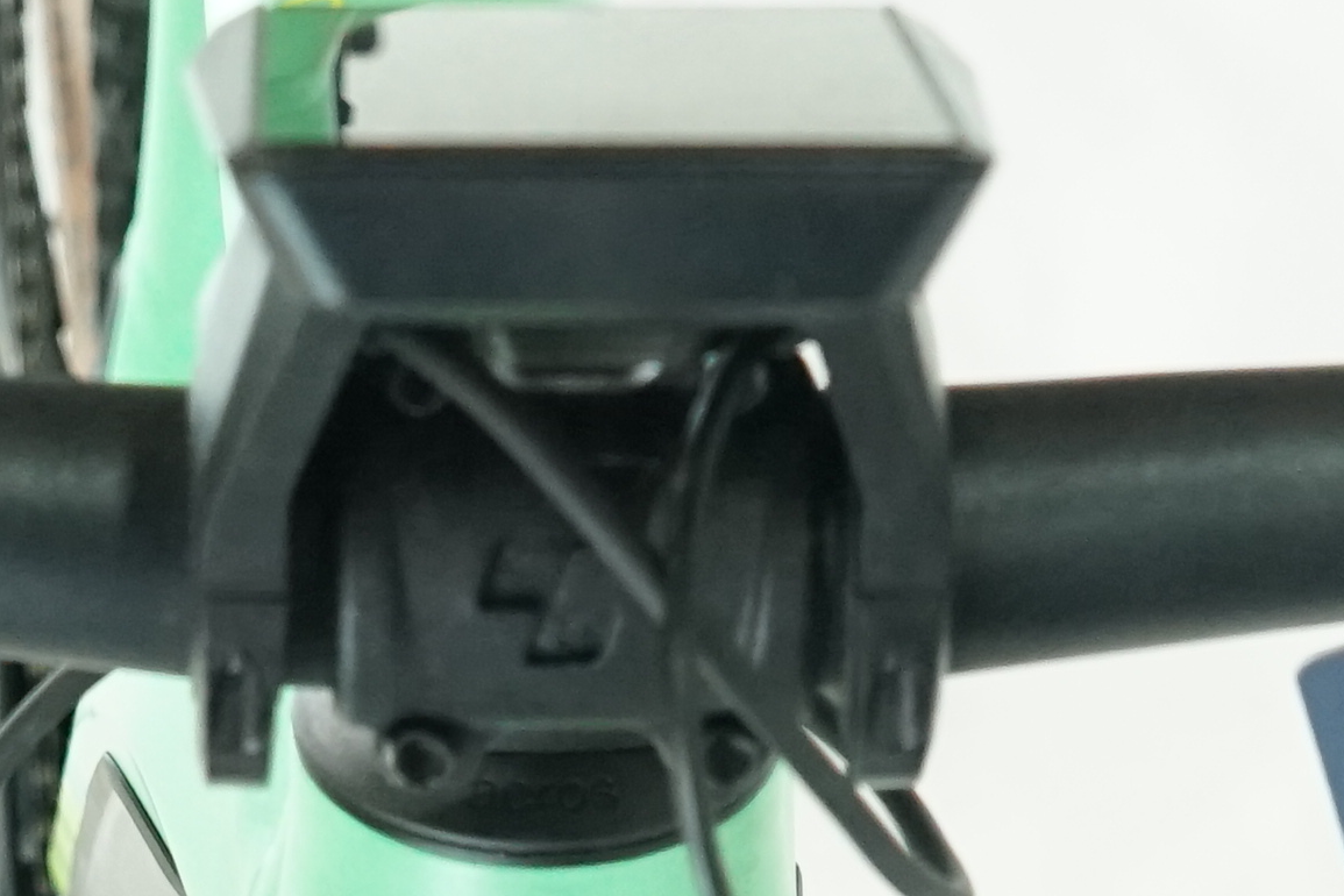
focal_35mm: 161
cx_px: 524
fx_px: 6010
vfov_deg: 7.9
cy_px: 2134
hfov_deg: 12.8
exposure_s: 1/200
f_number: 5
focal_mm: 31
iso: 2500
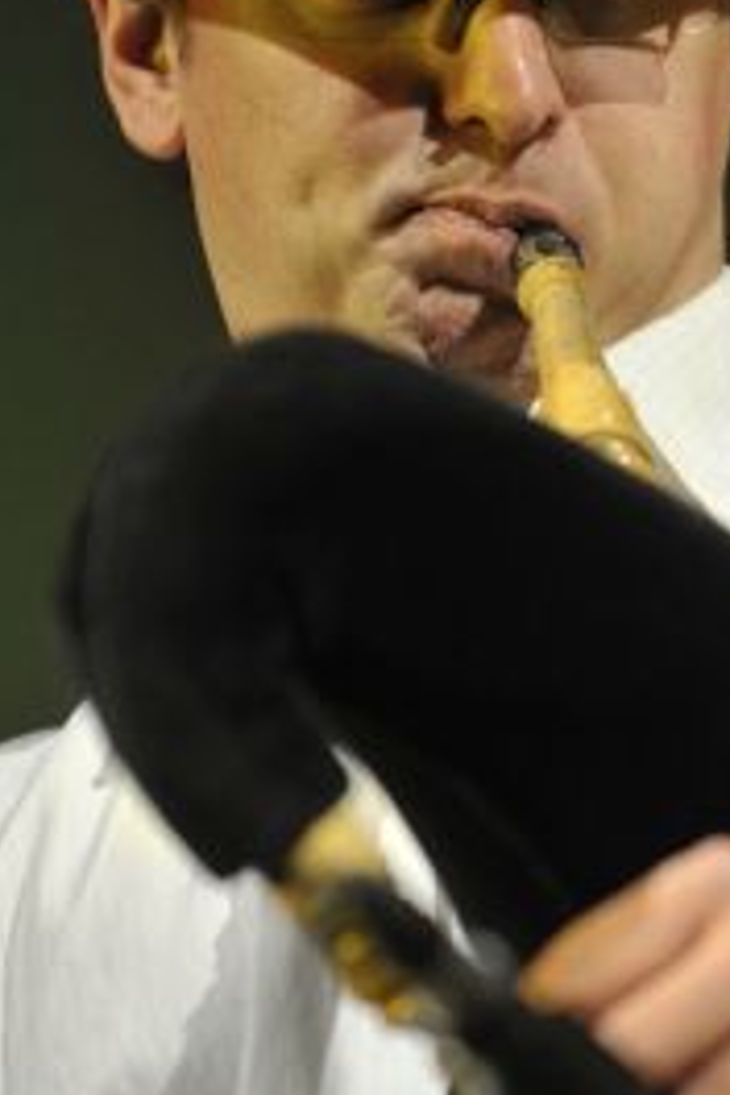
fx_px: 13808
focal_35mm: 454
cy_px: 518
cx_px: 616
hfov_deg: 3.0
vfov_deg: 4.5
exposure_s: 1/200
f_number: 2.8
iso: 1600
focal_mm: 200
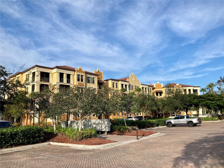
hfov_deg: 63.4
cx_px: 112
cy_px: 84
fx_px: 181
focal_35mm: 28
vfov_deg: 49.7
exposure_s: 1/1869
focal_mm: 3.99
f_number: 1.8
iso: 20
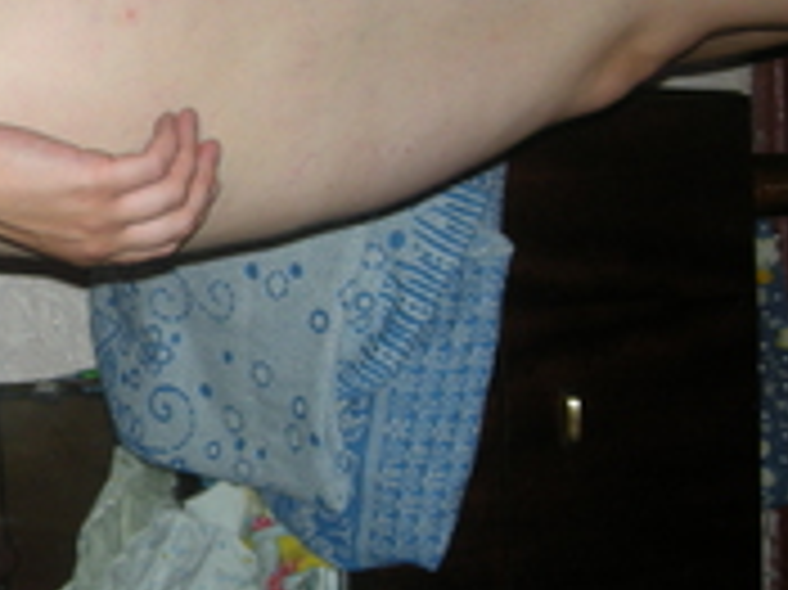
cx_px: -77
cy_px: 41
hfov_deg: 20.8
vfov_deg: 16.2
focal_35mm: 90
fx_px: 2047
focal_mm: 5.7
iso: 50
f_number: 2.8
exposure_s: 1/60
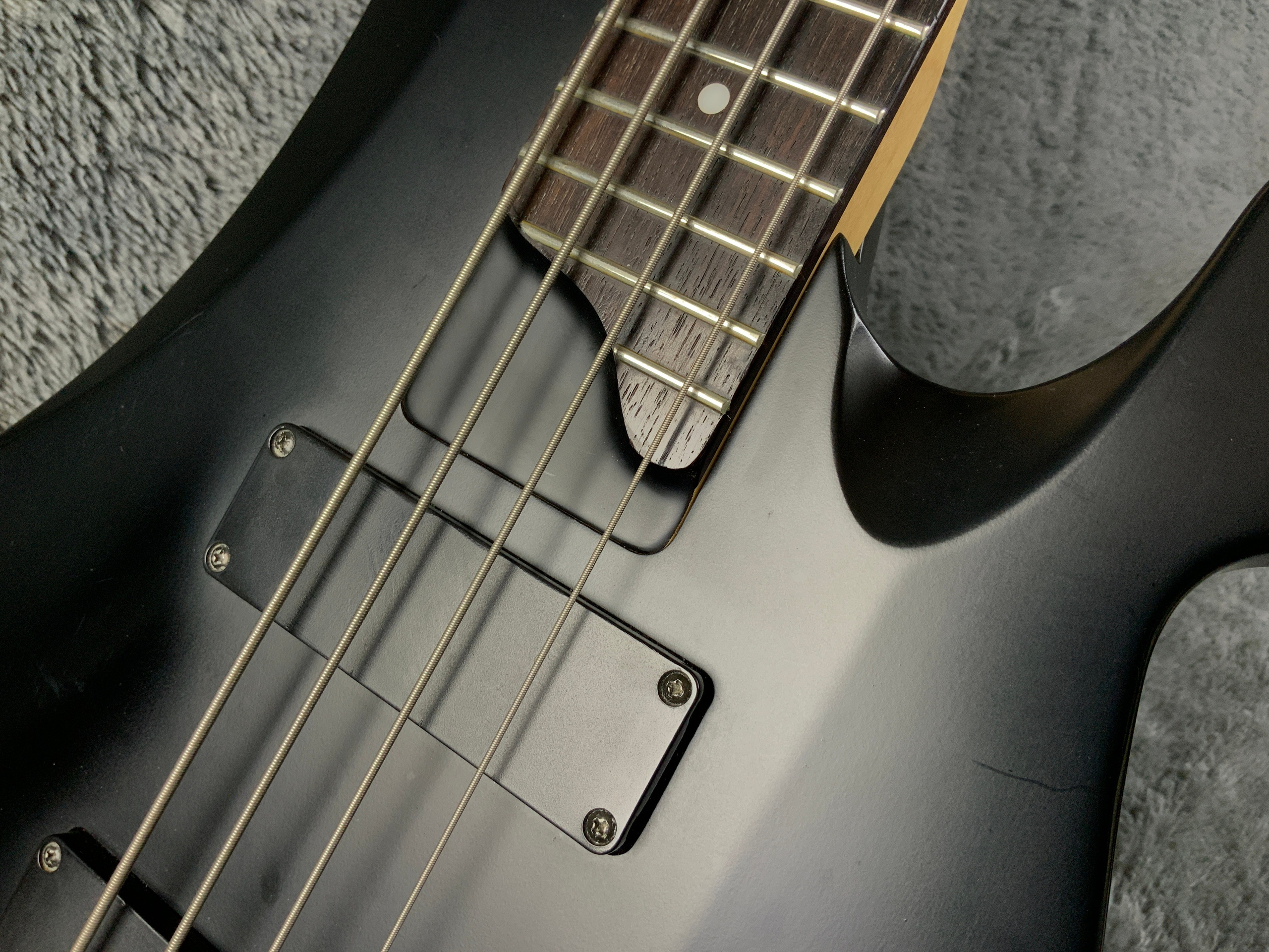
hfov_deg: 61.7
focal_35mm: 29
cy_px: 476
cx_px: 634
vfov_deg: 48.2
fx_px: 1063
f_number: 1.8
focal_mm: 3
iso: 64
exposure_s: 1/60
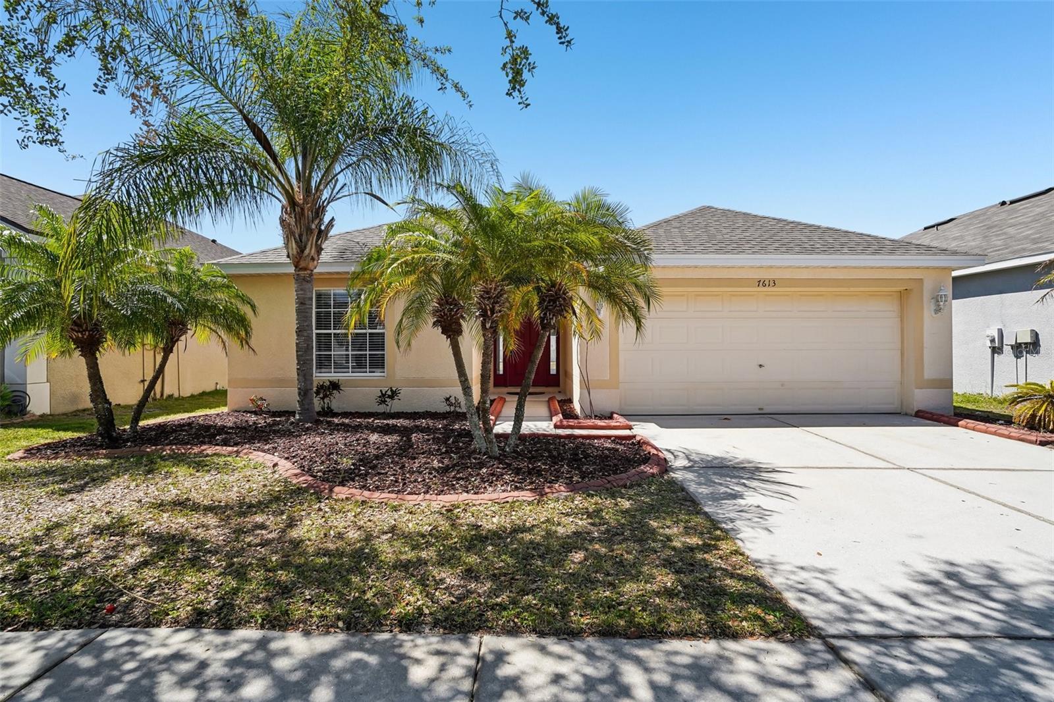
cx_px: 527
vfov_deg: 72.0
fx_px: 483
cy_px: 351
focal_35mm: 16
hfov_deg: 95.0
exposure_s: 1/125
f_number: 8
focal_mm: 11
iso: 100
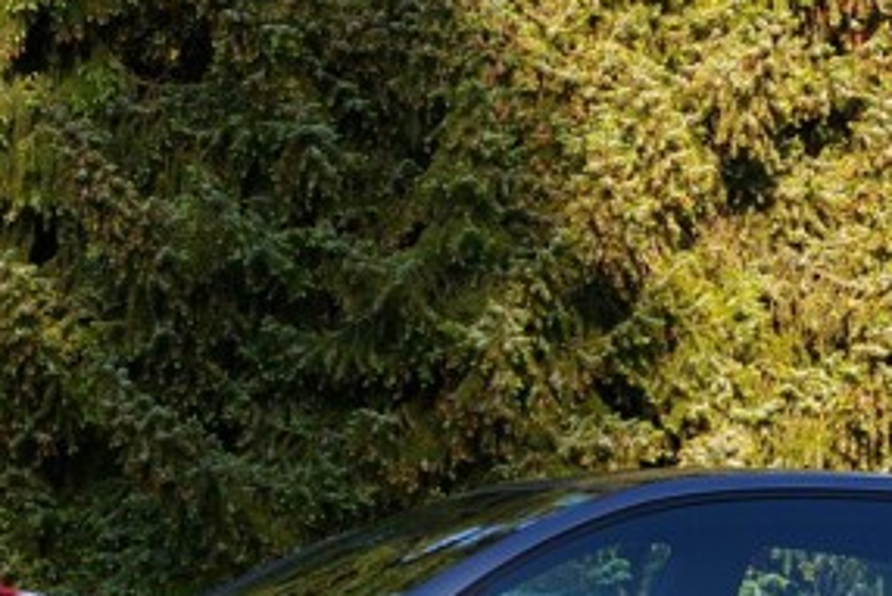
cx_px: 727
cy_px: 591
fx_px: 4472
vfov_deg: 7.6
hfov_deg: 11.3
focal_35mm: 180
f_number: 6.7
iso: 200
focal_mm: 43
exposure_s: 1/180
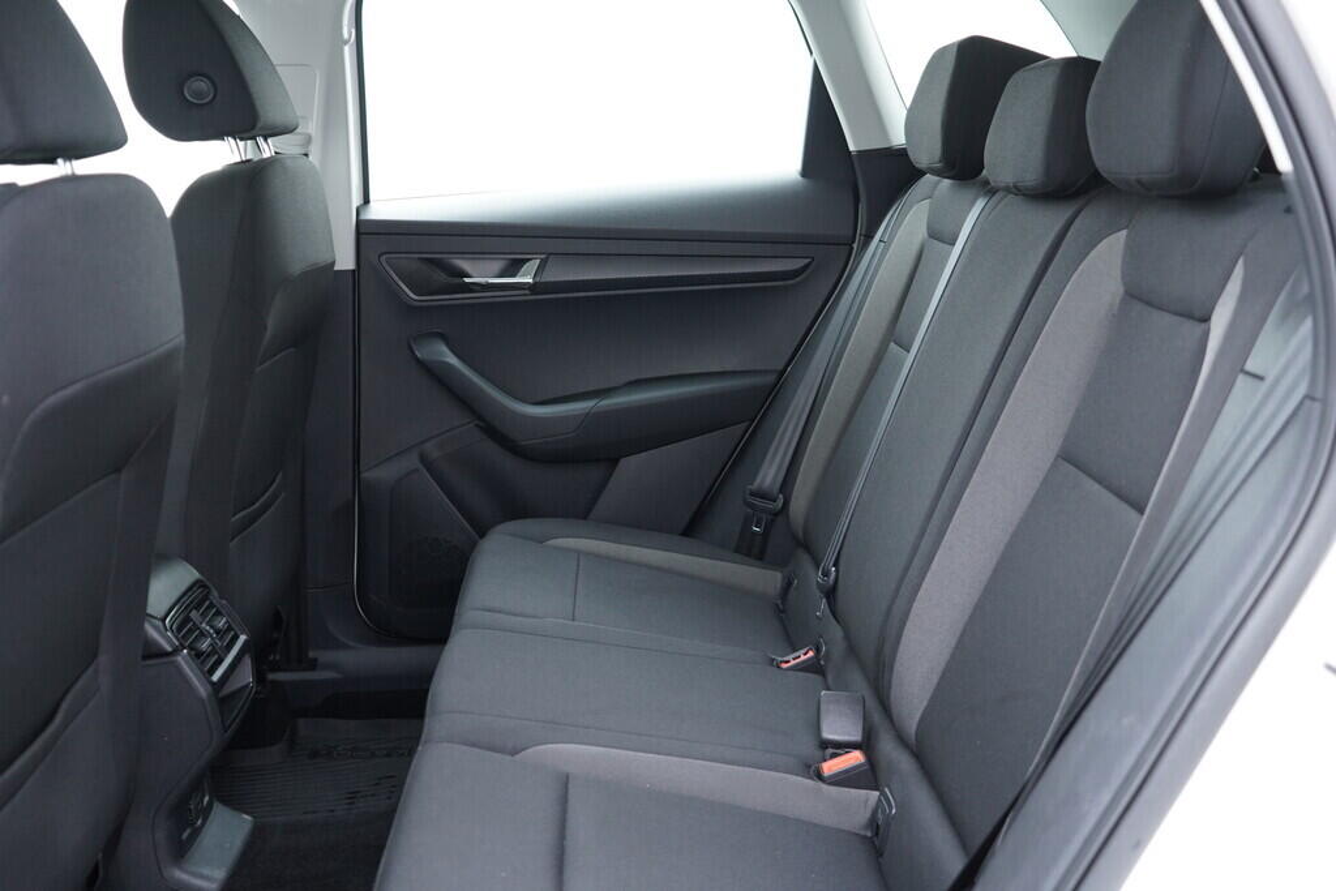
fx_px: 1336
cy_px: 446
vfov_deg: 36.9
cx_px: 668
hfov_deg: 53.1
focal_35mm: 36
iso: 500
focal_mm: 24
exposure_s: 1/40
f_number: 2.8
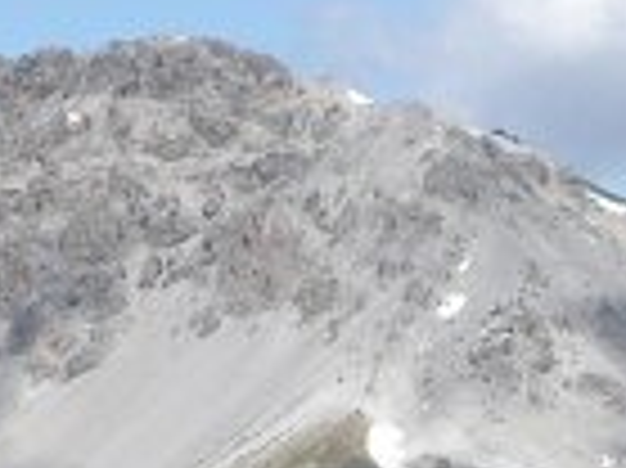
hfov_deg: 6.2
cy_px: 585
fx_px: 5782
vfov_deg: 4.6
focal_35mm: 320
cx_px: -95
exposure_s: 1/608
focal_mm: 16.8
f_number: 4.8
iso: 100
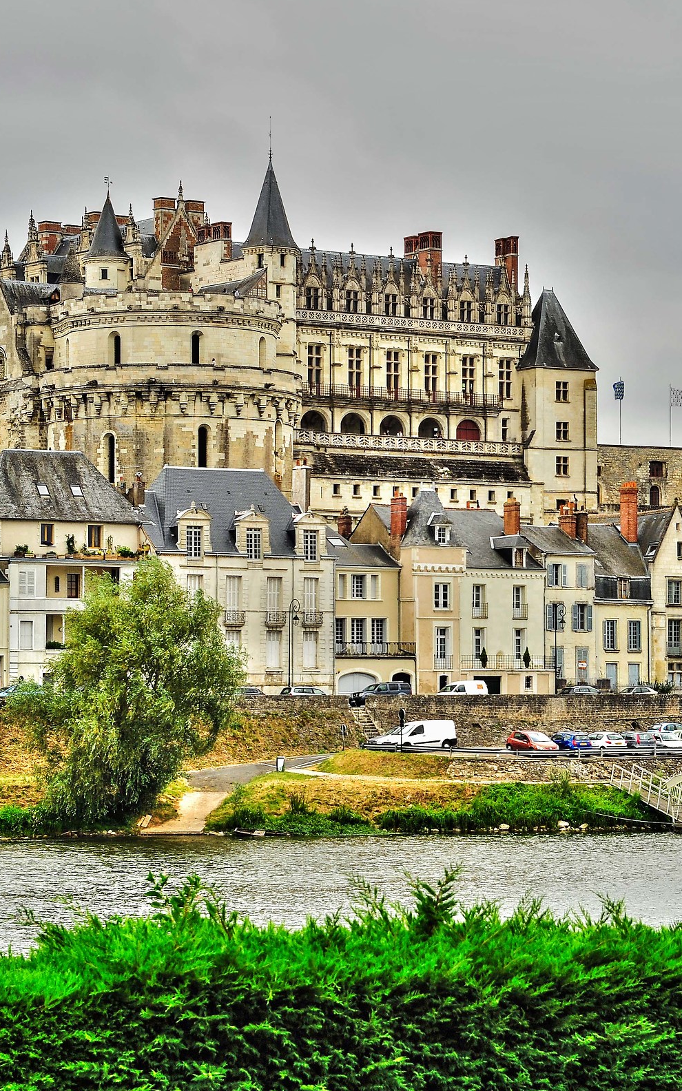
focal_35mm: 108
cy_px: 544
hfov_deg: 12.1
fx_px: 3212
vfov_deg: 19.3
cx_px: 353
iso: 250
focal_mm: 70
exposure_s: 1/100
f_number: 8
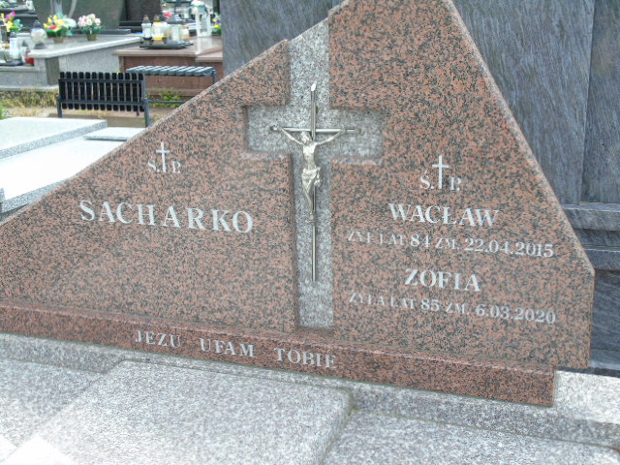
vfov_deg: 31.5
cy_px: 232
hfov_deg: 41.2
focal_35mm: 46
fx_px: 824
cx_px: 310
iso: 80
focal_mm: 8.2
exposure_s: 1/100
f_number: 4.1
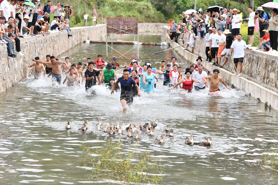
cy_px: 92
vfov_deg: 14.4
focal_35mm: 95
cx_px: 139
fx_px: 734
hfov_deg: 21.5
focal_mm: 95
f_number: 3.5
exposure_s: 1/1600
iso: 250
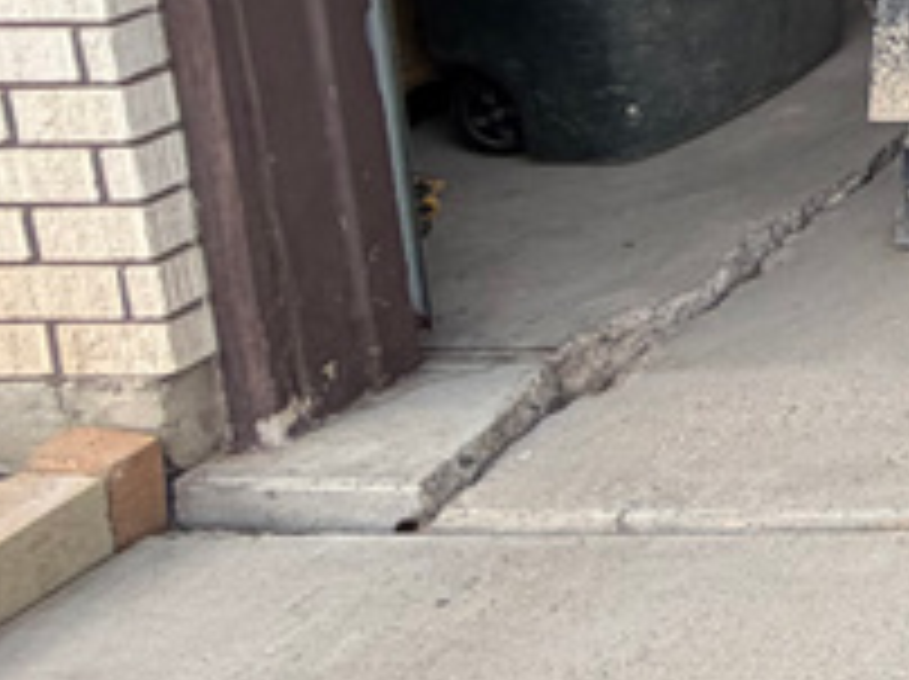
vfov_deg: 17.6
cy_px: -455
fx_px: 1862
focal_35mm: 71
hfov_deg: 15.1
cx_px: 2196
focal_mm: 2.22
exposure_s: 1/514
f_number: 2.2
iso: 40
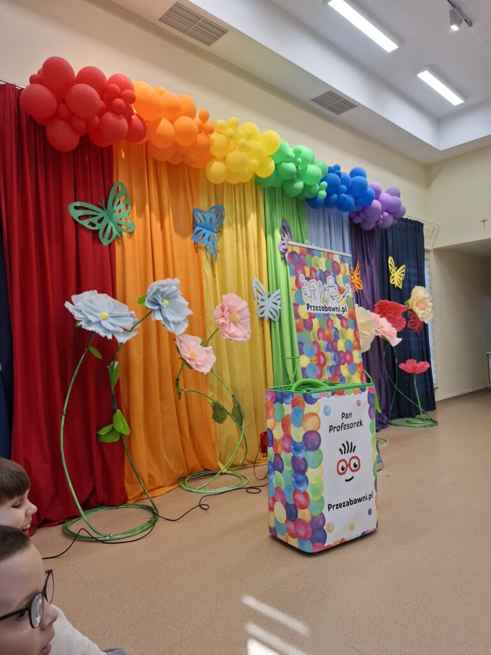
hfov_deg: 58.9
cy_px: 328
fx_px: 435
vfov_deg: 73.9
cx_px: 246
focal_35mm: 23
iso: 100
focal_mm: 5.54
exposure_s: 1/100
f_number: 1.8
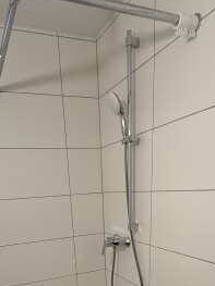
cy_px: 285
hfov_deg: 44.0
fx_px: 265
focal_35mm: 32
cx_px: 88
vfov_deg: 47.4
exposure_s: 1/100
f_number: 2.2
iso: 200
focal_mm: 2.22
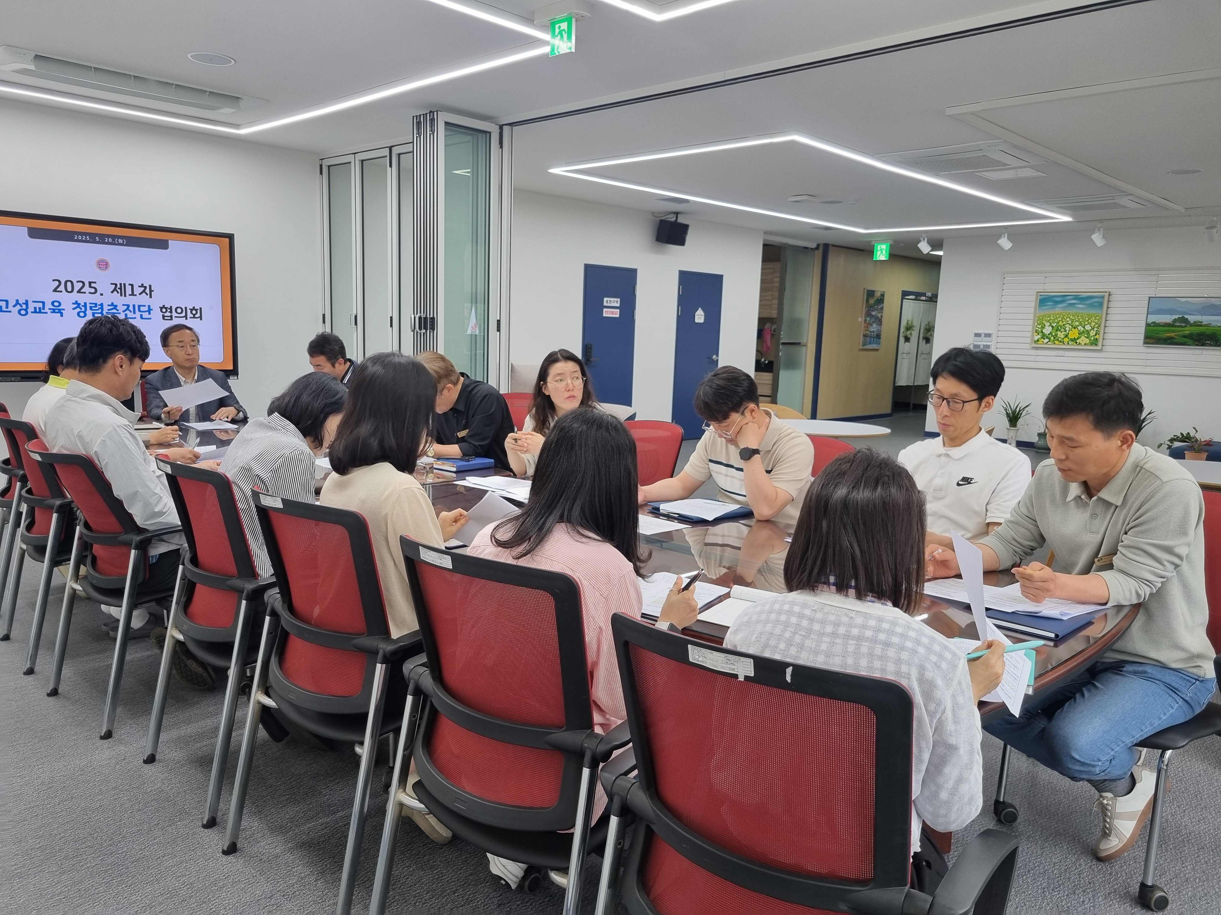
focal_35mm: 26
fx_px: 917
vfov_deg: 53.1
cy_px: 458
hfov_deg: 67.3
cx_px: 610
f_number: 1.8
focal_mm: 5.4
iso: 64
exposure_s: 1/120
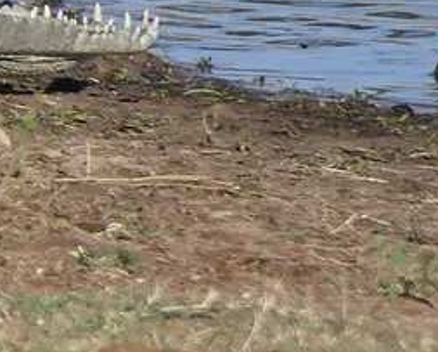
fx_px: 41517
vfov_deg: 0.5
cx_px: -7
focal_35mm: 3199
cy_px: -55
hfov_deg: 0.6
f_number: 4.5
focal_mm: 176
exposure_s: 1/1000
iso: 125
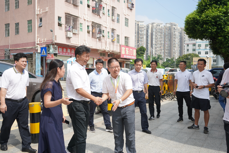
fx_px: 204
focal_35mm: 32
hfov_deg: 58.7
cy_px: 76
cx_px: 114
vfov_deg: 41.2
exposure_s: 1/500
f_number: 5.6
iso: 200
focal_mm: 32
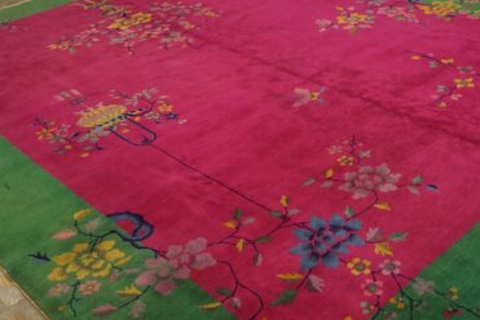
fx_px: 574
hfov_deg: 45.0
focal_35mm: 43
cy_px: 215
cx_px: 305
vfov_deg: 31.0
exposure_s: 1/60
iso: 640
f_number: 4
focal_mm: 18
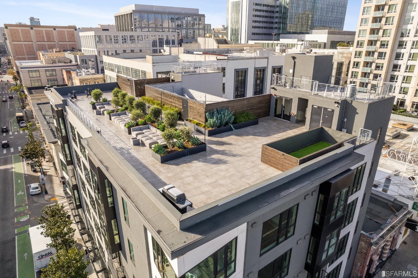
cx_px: 209
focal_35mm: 22
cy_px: 139
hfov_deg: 78.6
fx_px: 255
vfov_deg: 57.2
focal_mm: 8.38
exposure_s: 1/320
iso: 200
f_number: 2.8
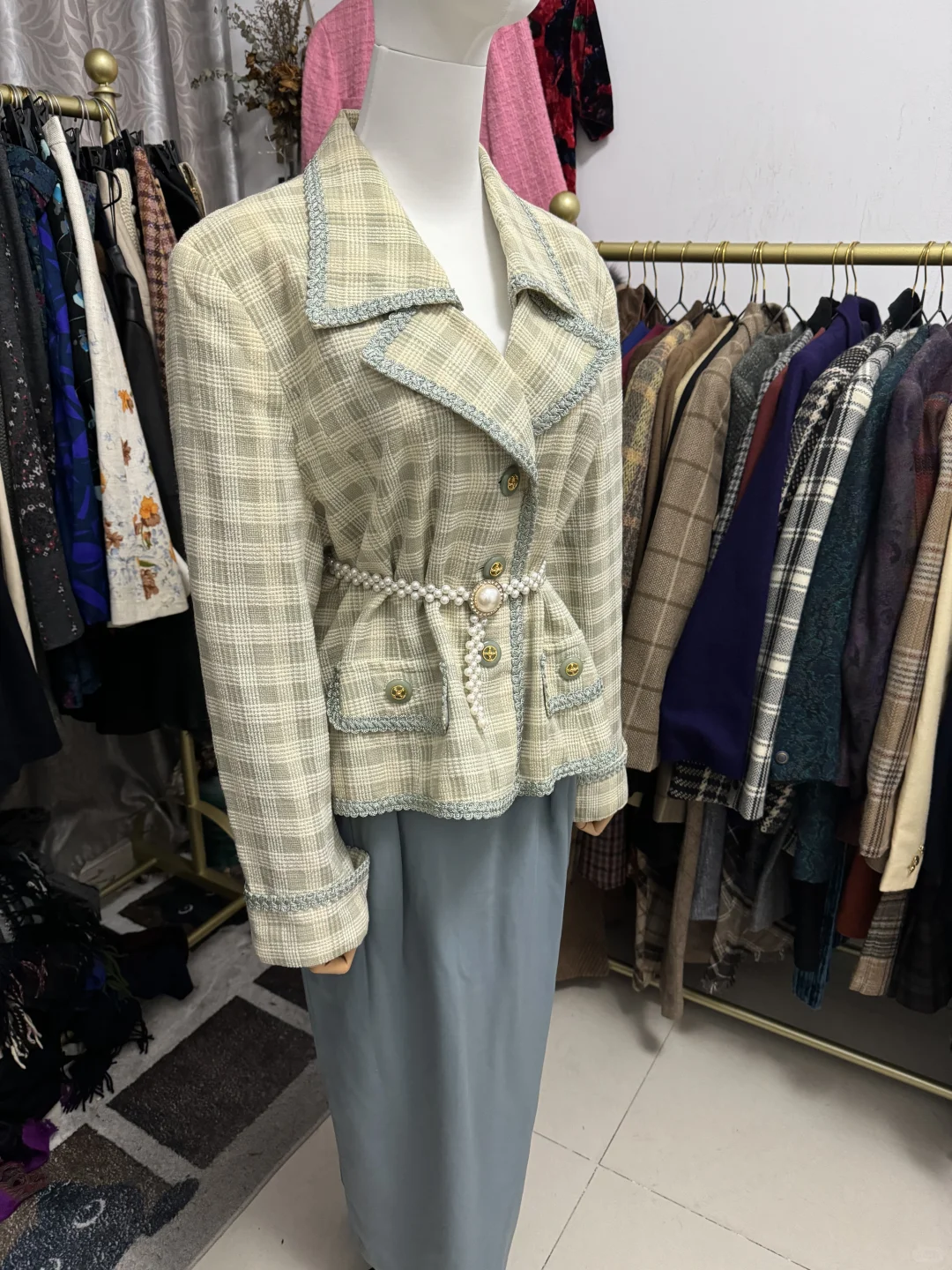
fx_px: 880
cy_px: 635
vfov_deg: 71.6
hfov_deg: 56.8
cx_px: 476
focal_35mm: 24
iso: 500
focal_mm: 6.76
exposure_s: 1/60
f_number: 1.78
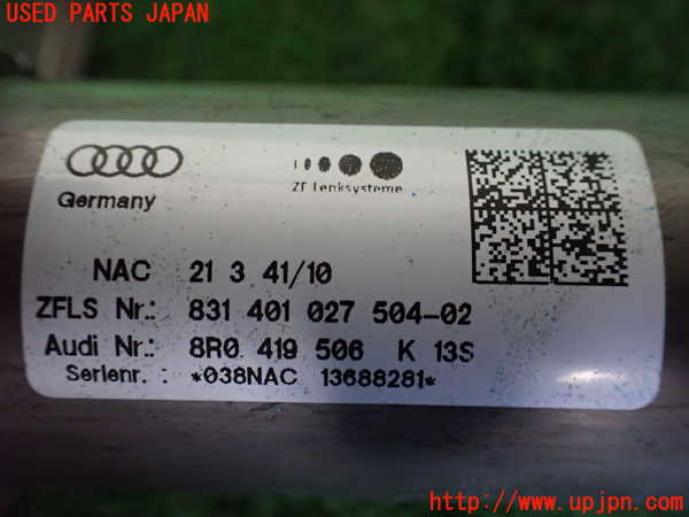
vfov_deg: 46.8
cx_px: 344
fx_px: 597
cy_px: 258
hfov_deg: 60.0
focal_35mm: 30
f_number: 2.3
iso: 800
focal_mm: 5.4
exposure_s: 1/80
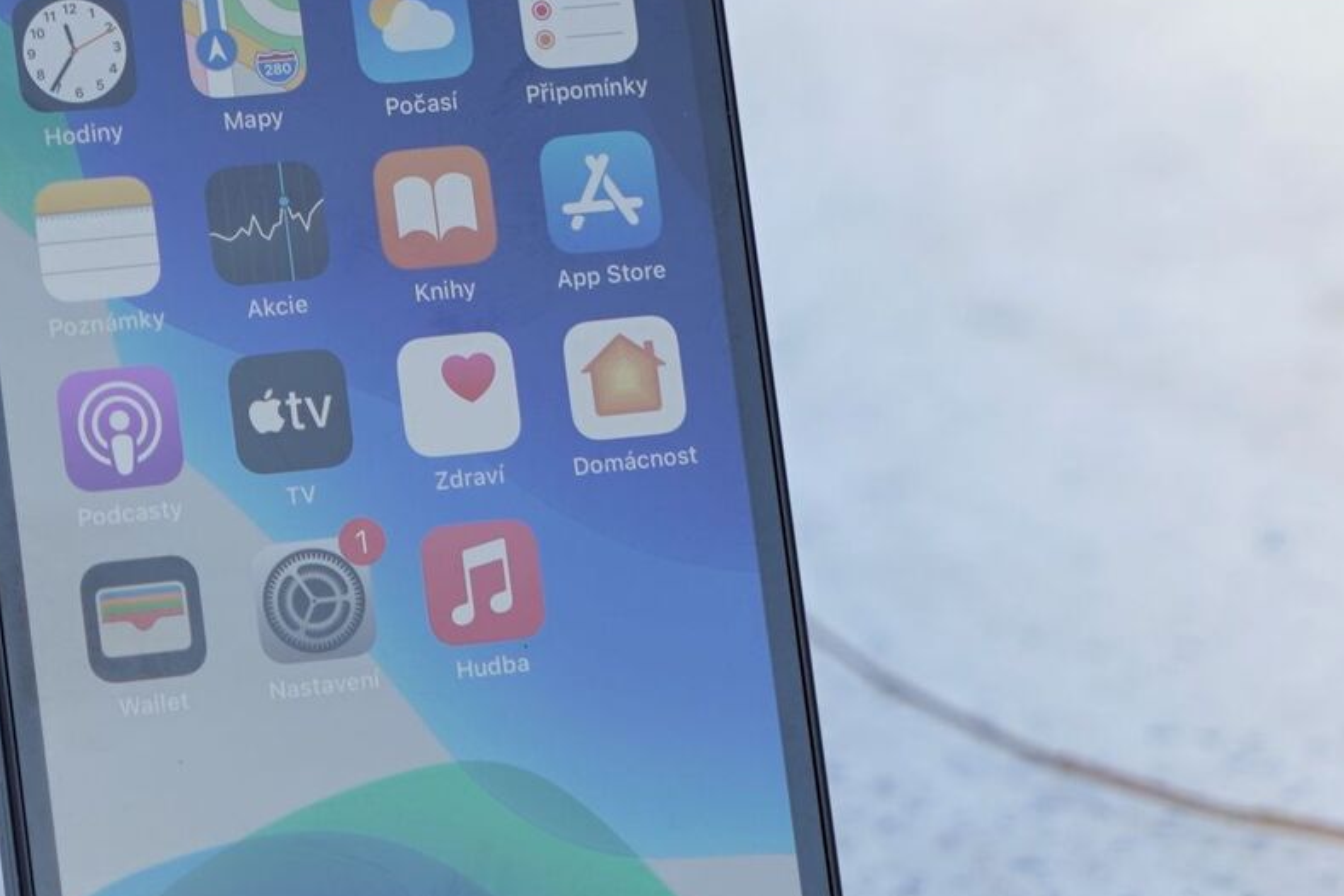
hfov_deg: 15.8
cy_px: 472
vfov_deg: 10.6
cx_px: 382
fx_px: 4816
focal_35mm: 129
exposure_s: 1/160
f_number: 4.5
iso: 100
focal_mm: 53
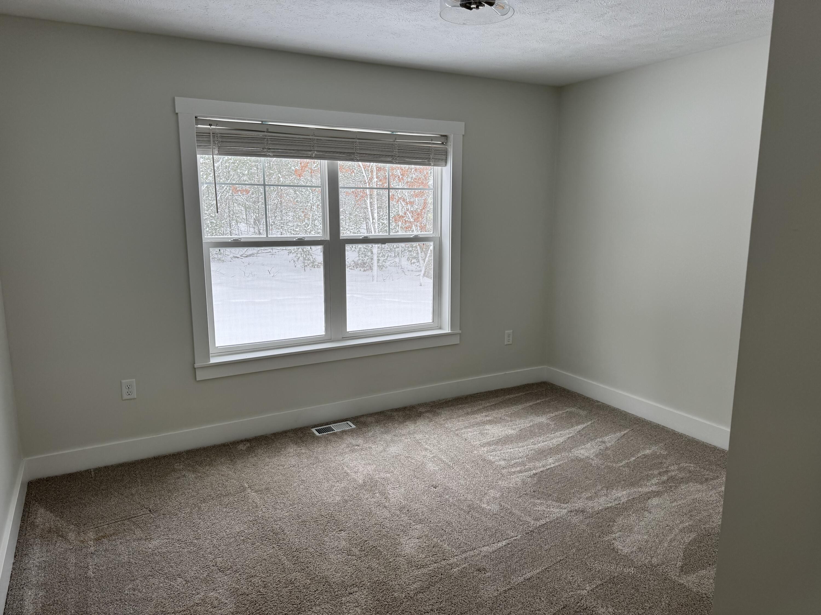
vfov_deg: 56.8
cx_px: 410
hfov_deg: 71.6
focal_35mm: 24
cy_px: 308
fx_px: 569
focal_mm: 6.76
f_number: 1.78
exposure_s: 1/277
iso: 80
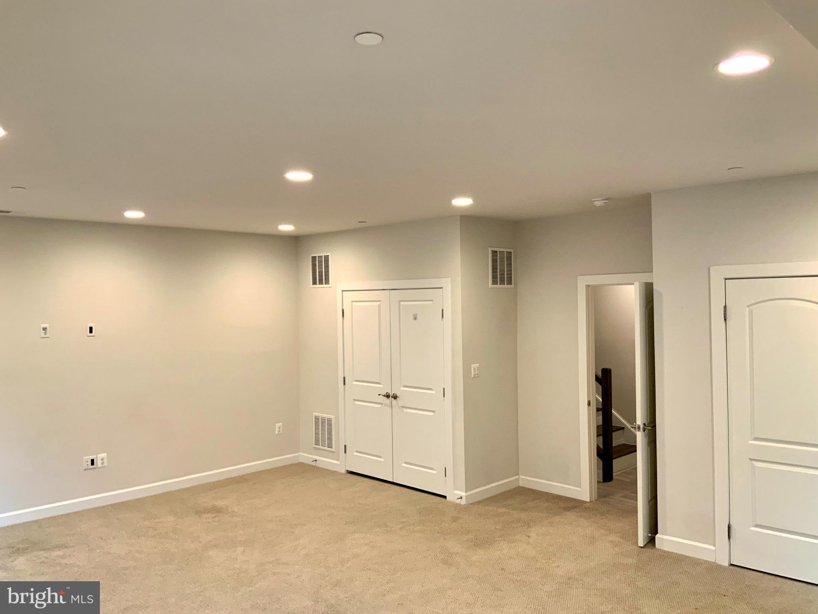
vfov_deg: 48.2
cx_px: 409
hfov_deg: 61.7
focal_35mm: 29
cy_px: 307
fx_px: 685
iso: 100
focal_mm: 3
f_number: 1.8
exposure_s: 1/60
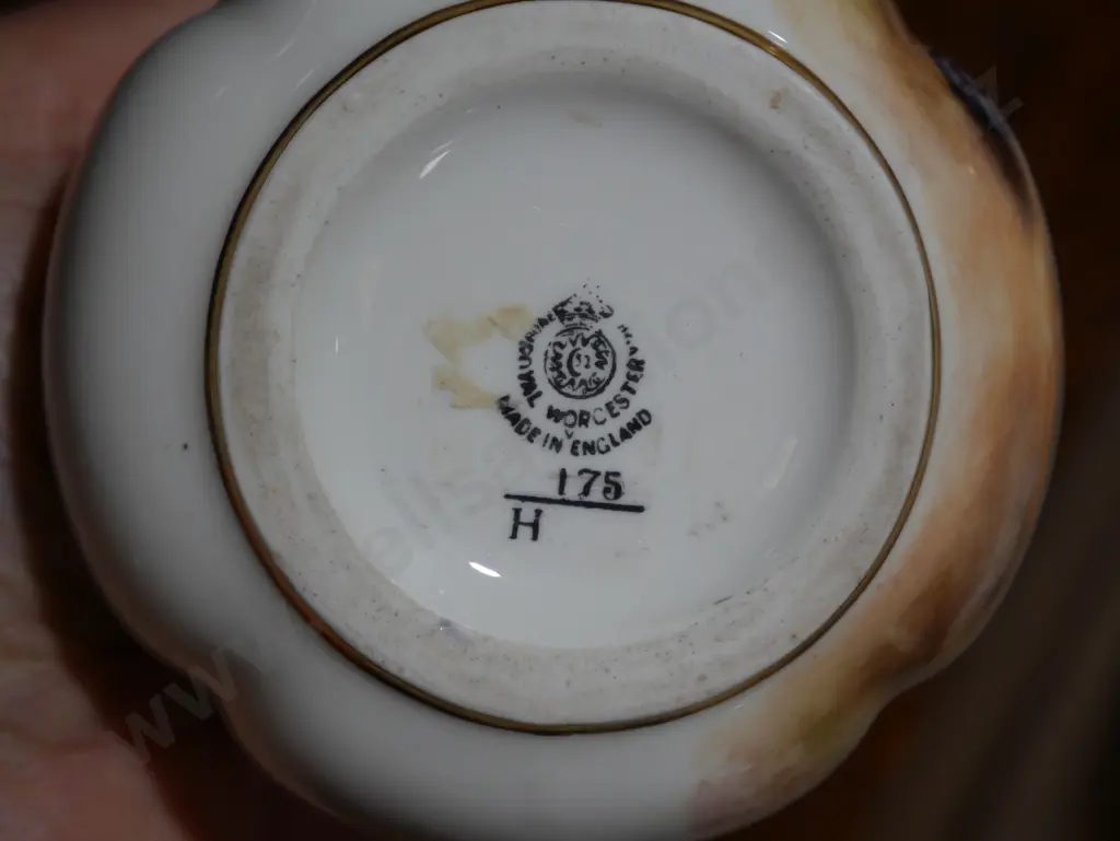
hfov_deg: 23.3
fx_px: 2719
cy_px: 420
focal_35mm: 84
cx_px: 560
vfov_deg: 17.6
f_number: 5.6
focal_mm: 42
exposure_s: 1/100
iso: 250
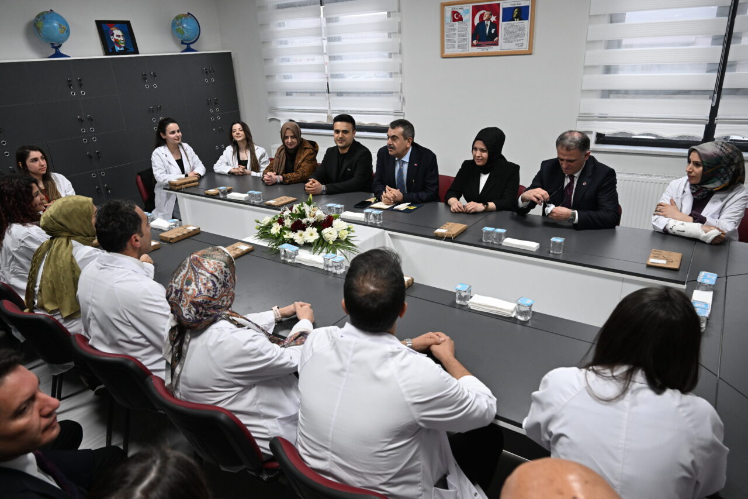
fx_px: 499
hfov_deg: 73.8
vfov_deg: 53.1
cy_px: 250
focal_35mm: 24
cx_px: 374
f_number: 5
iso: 2500
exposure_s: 1/125
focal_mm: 24
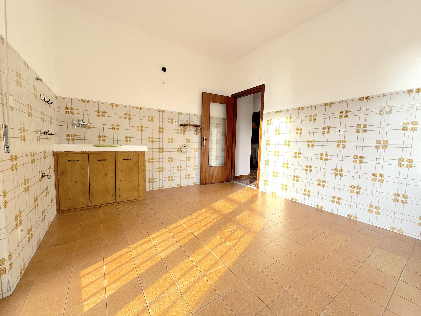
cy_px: 158
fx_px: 170
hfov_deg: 102.1
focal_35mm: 14
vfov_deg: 85.7
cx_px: 210
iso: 40
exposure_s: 1/123
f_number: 2.2
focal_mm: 2.22
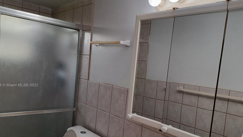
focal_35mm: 32
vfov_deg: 36.5
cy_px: 85
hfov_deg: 61.0
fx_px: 206
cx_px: 124
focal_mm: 4.6
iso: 125
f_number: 1.8
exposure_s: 1/60
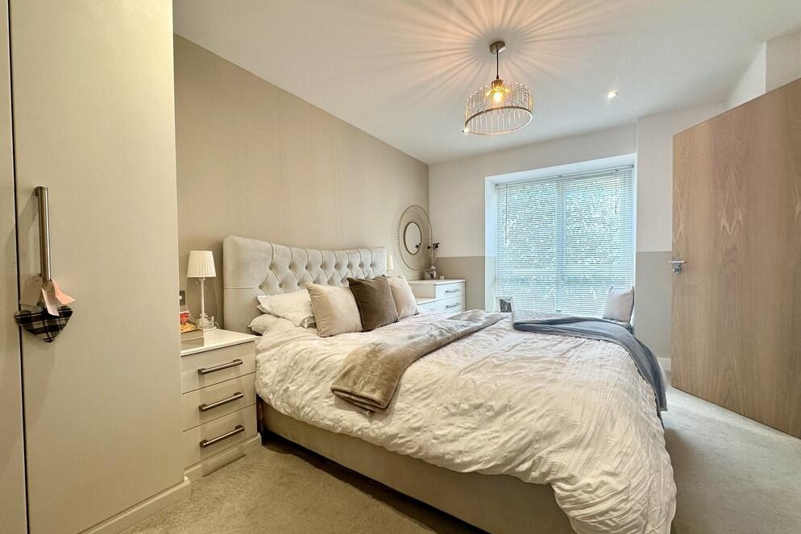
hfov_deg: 100.4
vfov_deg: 77.3
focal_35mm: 15
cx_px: 400
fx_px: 334
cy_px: 275
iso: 80
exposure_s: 1/100
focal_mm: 2.22
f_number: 2.2
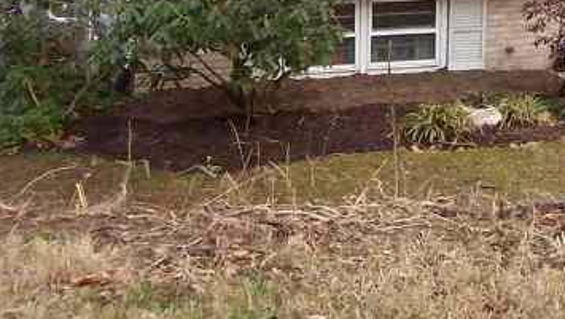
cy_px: -164
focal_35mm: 113
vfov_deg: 10.4
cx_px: 610
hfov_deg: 18.3
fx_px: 1694
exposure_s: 1/278
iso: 80
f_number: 2.7
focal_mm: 6
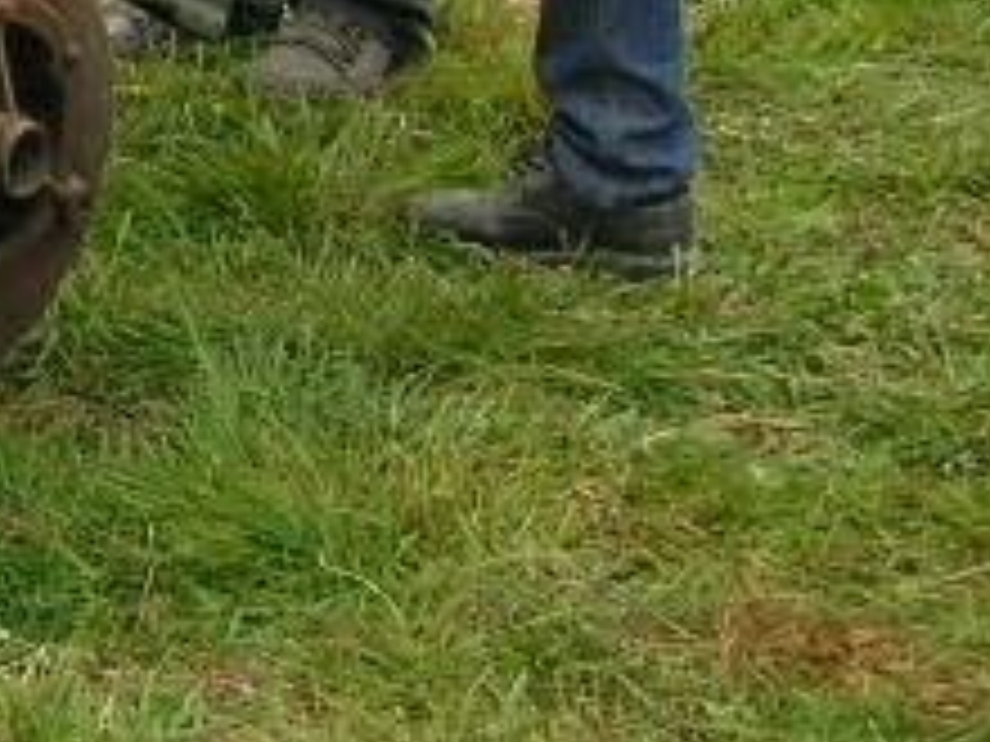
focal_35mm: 163
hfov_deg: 11.4
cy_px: -693
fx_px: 4662
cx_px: -720
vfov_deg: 8.7
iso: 50
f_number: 2.8
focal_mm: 5.8
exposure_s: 1/302
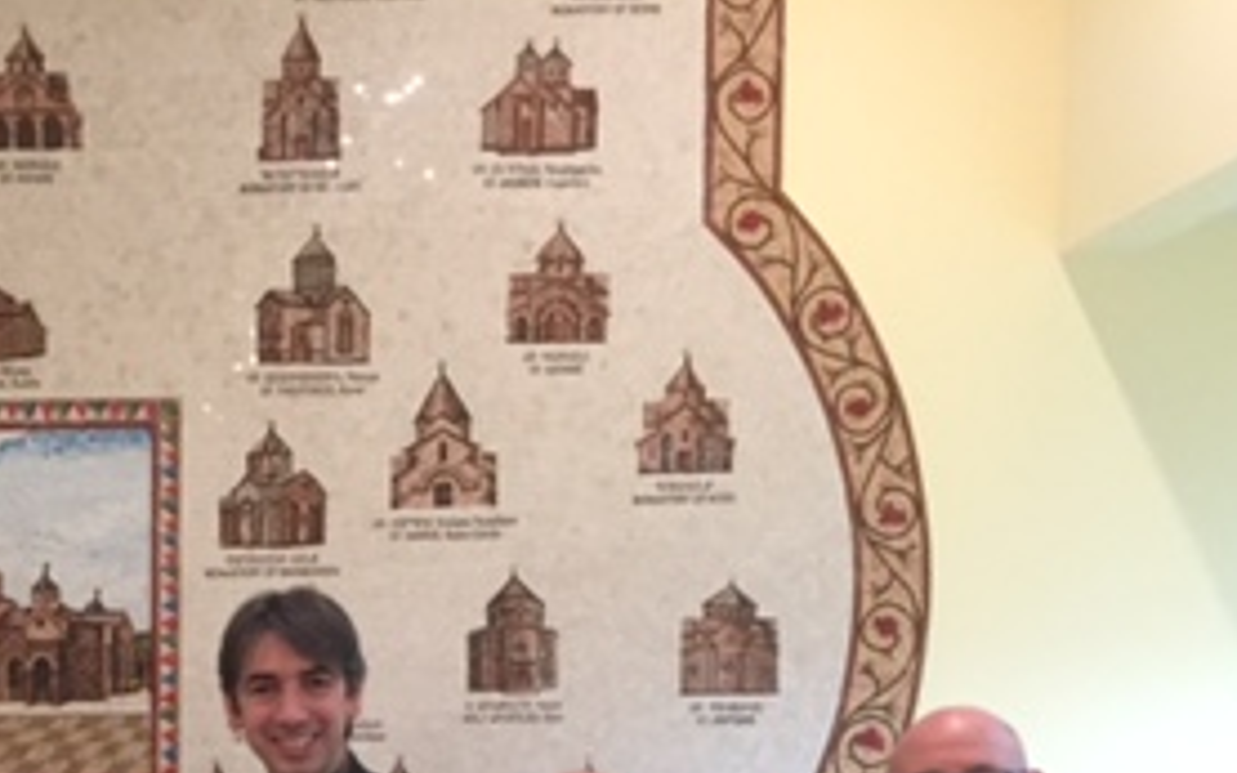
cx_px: -27
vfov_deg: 17.0
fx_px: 2393
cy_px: 1059
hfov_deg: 27.2
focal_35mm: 71
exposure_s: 1/30
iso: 160
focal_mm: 4.15
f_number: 2.2
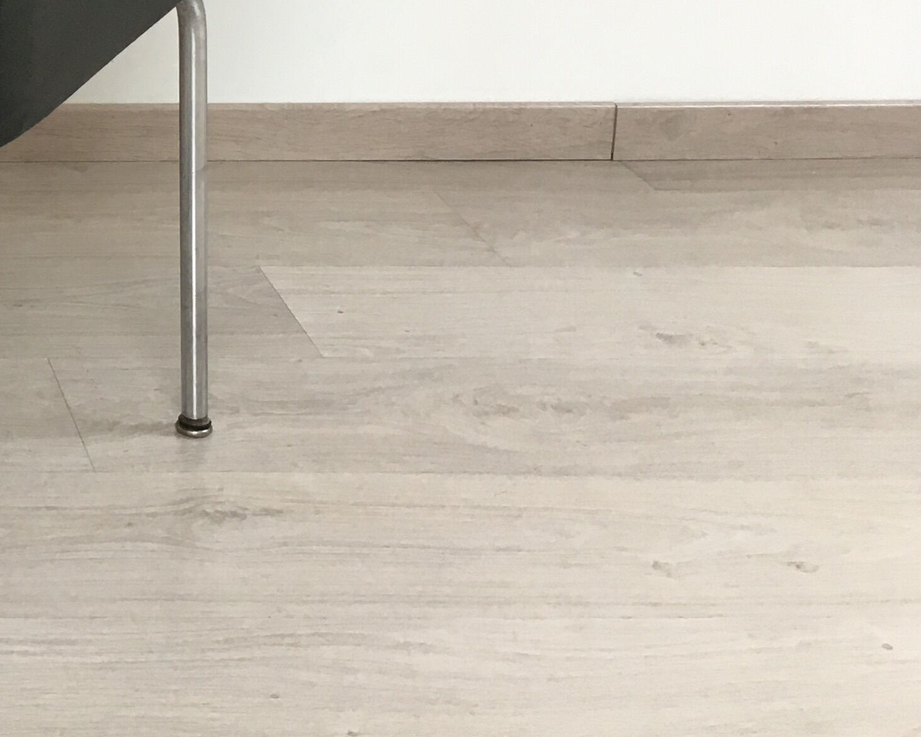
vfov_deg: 19.1
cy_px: -16
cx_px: -327
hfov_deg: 21.7
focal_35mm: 78
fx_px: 2127
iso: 80
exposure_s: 1/33
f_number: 2.2
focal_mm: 4.15
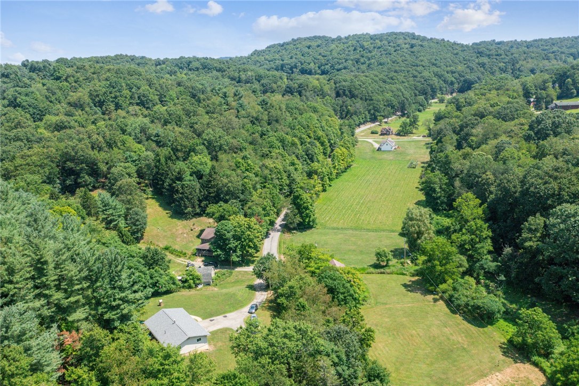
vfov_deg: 46.4
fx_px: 450
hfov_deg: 65.5
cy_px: 193
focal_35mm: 28
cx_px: 290
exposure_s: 1/800
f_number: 6.3
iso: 100
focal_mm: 10.26
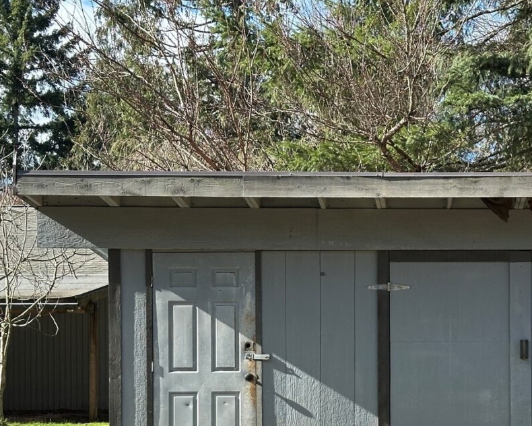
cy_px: 338
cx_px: 437
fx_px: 1307
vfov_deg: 18.3
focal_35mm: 83
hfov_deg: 22.6
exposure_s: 1/1145
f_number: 1.78
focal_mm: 6.86
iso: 64
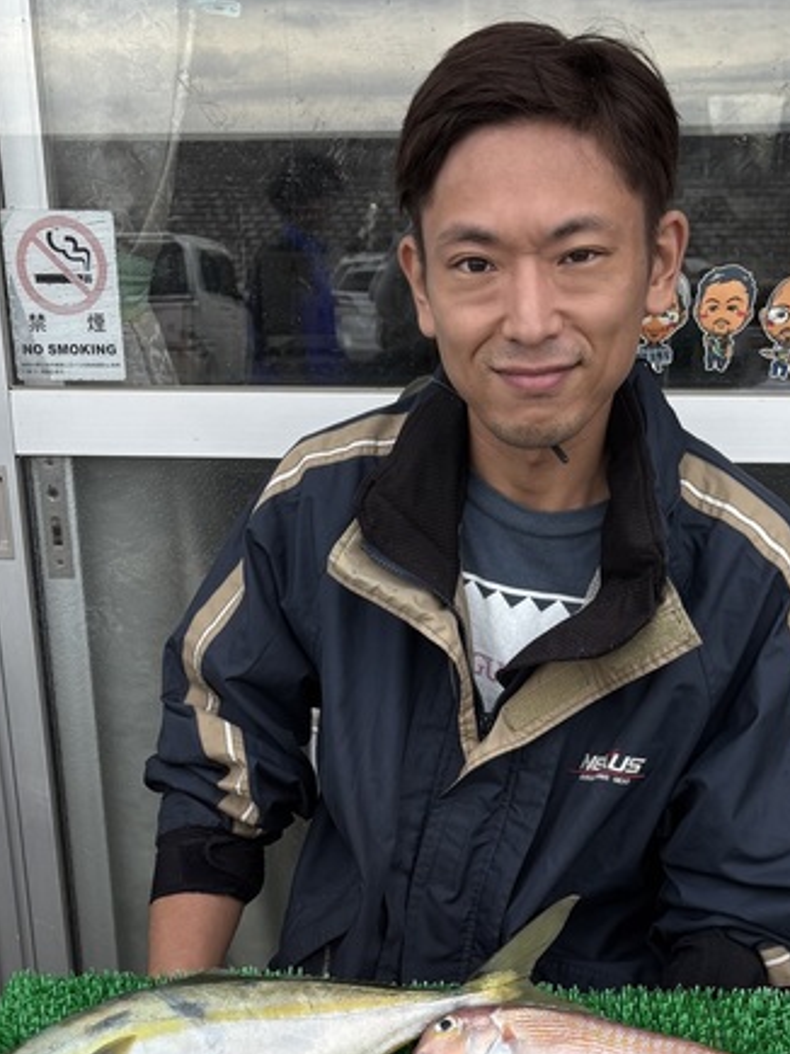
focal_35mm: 51
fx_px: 1553
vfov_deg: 35.8
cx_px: 419
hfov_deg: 28.5
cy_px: 894
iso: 50
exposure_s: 1/716
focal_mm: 5.96
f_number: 1.6
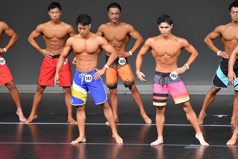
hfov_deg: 6.0
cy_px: 80
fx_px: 2280
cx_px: 119
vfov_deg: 4.0
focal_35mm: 345
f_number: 5.6
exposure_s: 1/400
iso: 5000
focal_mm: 230
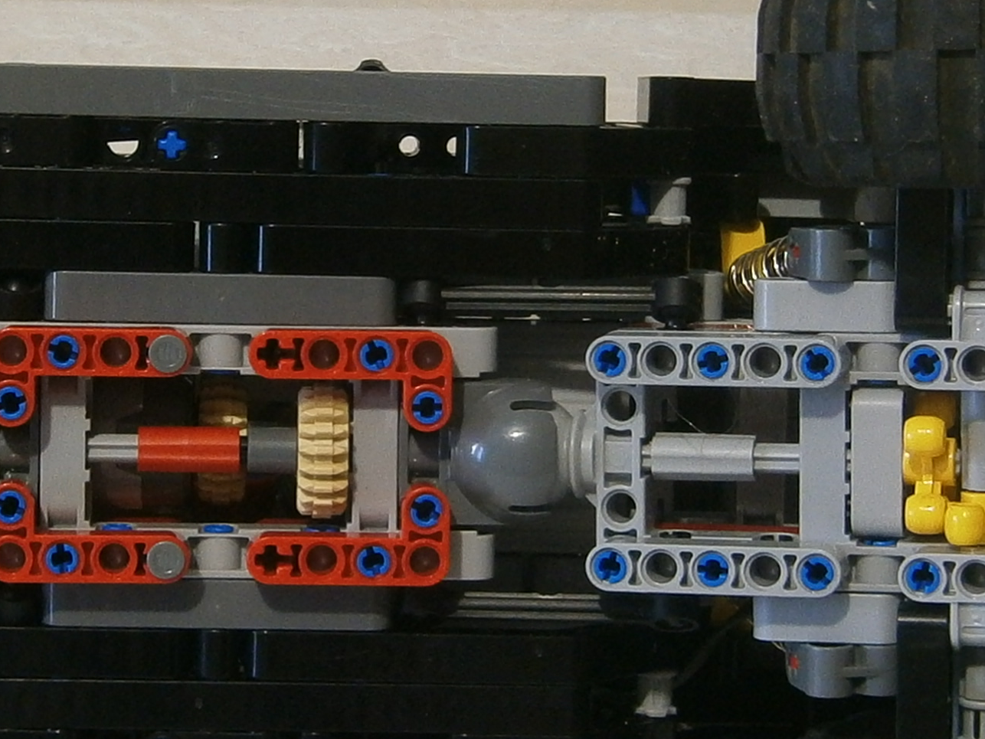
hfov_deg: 16.4
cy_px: 382
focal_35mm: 120
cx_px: 426
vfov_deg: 12.4
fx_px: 3415
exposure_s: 1/4
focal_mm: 6.4
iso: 125
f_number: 3.1
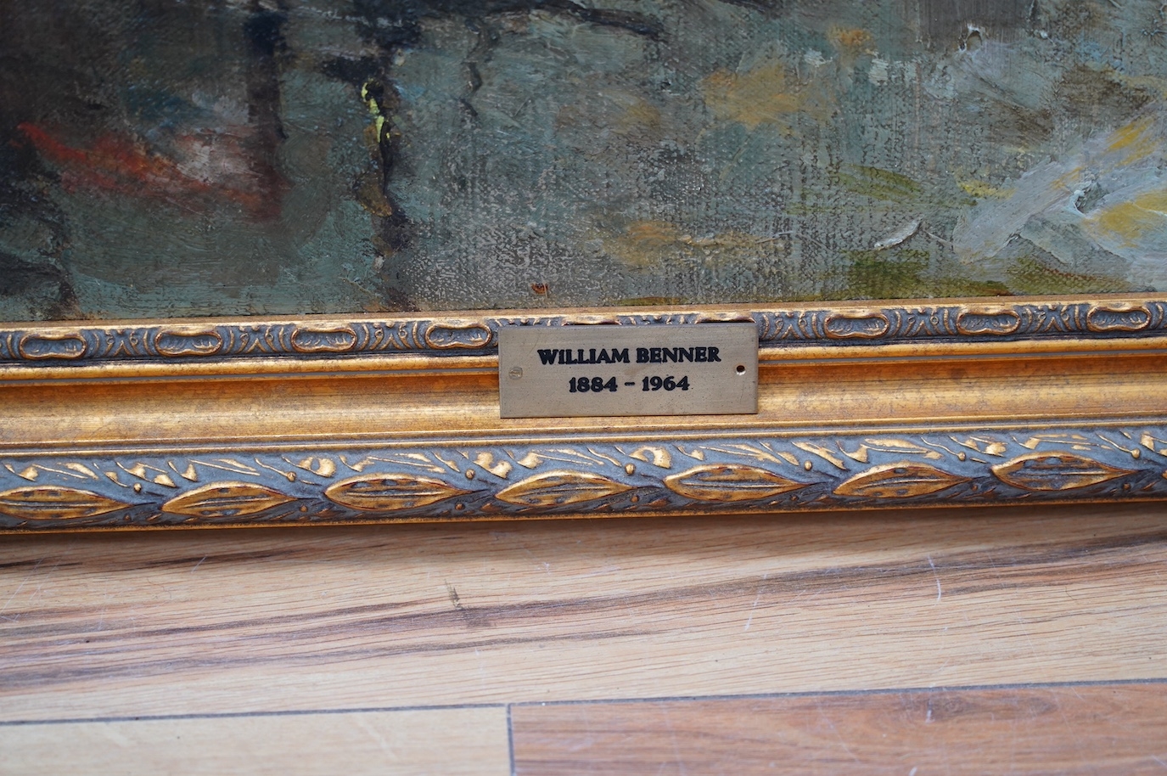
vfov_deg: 13.0
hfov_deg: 19.5
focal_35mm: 105
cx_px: 584
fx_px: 3400
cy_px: 388
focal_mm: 105
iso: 2000
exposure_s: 1/160
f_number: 4
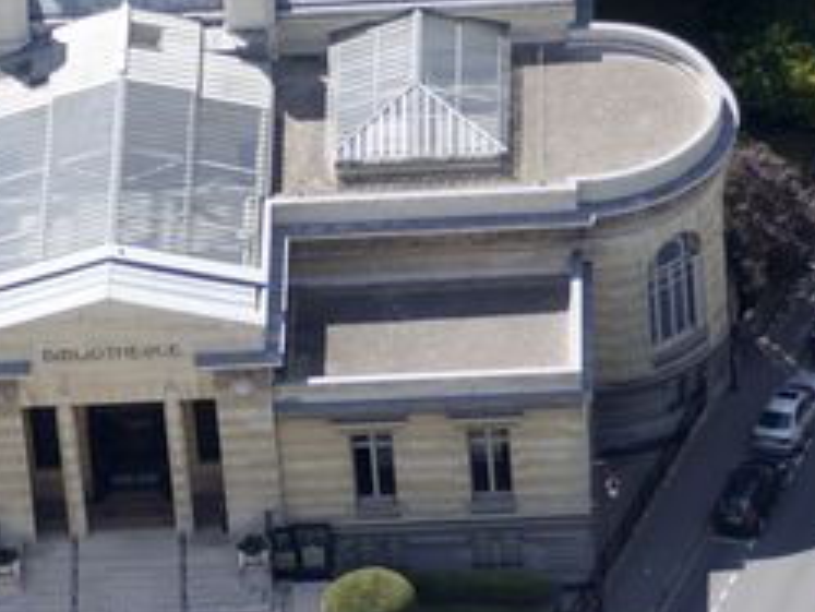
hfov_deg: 4.9
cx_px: 229
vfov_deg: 3.7
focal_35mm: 406
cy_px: 368
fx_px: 9563
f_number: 5
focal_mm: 100
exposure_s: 1/400
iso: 100
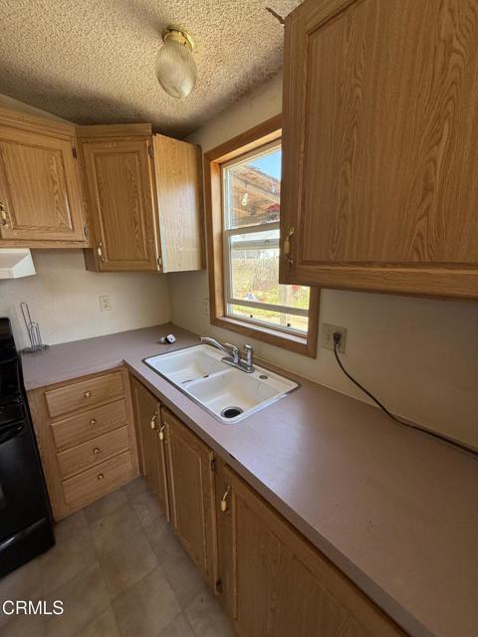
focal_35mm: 14
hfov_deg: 85.7
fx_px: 258
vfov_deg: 102.1
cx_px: 239
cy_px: 318
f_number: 2.2
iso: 80
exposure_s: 1/99
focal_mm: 2.22
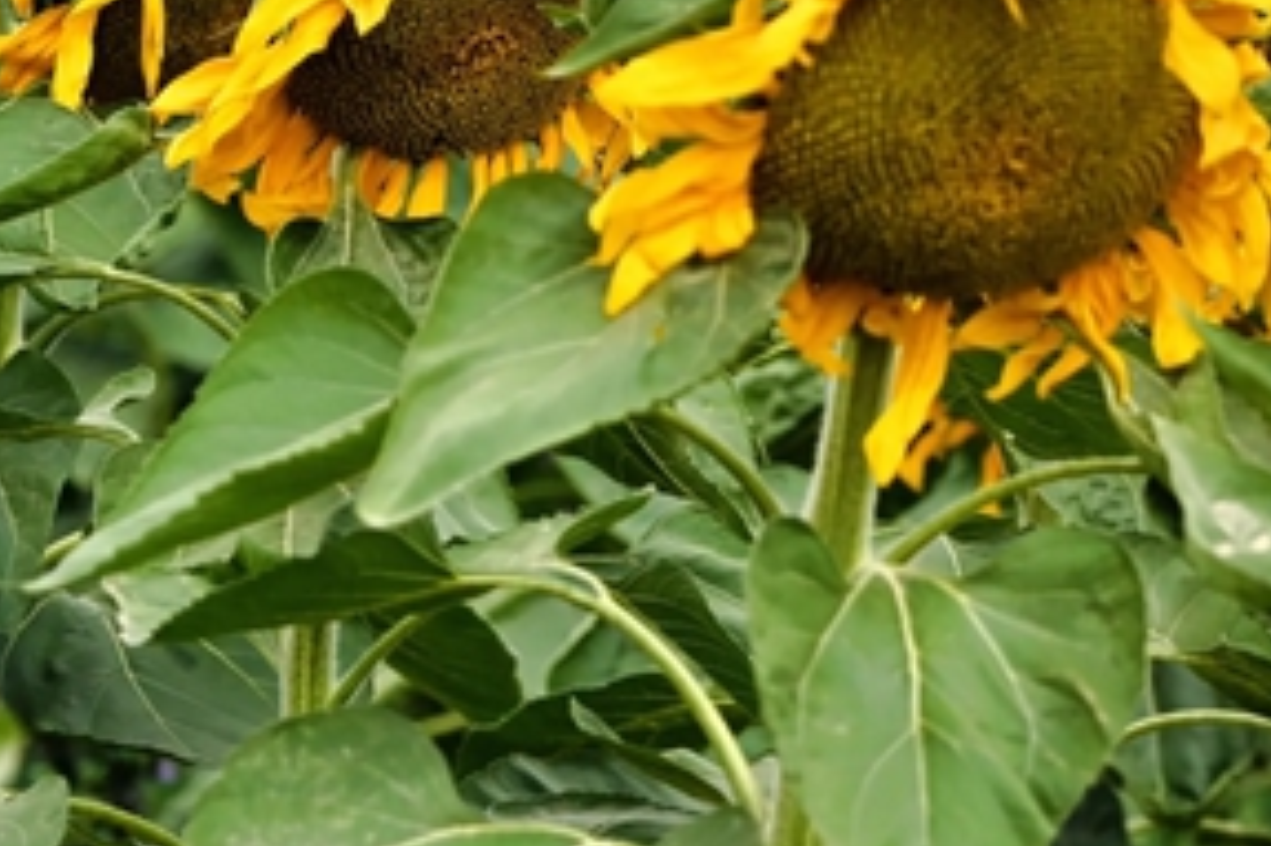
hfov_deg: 9.4
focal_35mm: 213
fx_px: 7515
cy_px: 104
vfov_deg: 6.4
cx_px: 1842
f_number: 2.8
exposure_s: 1/8000
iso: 360
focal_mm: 68
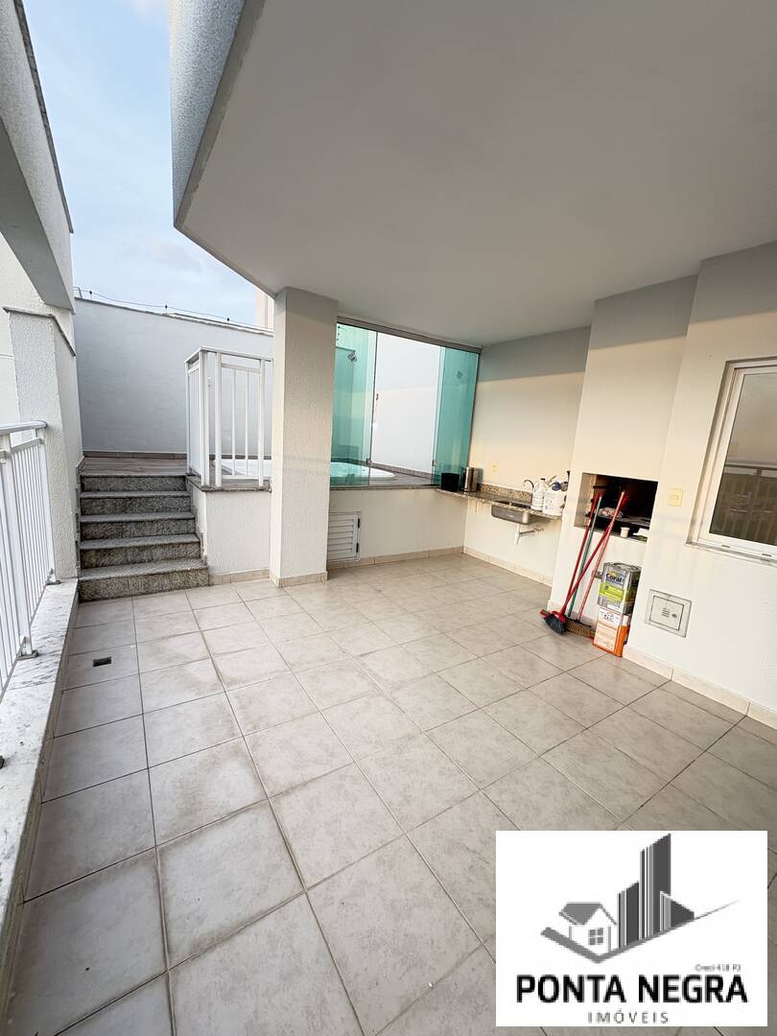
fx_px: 419
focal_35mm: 14
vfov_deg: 102.1
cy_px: 518
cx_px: 388
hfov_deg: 85.7
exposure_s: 1/136
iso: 64
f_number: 2.2
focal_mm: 2.22
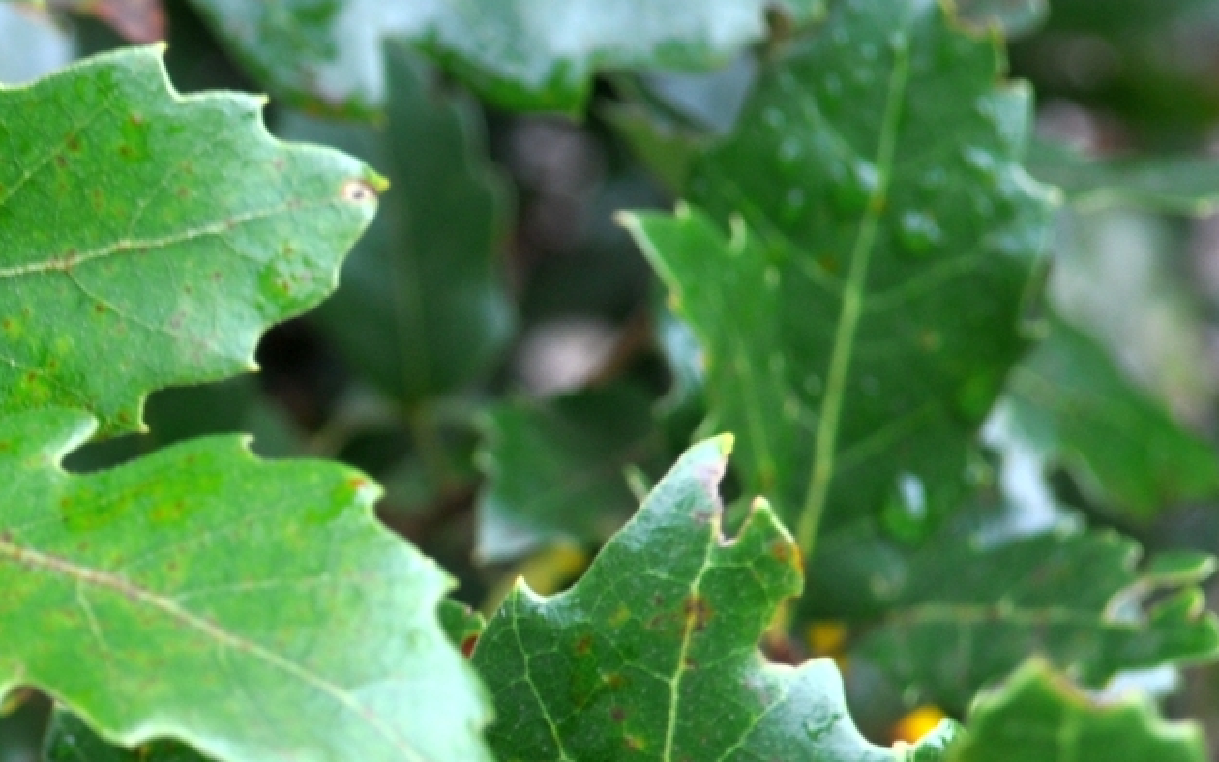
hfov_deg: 11.0
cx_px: -350
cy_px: 581
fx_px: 6180
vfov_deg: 7.1
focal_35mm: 186
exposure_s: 1/60
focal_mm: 40
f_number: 8
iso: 220
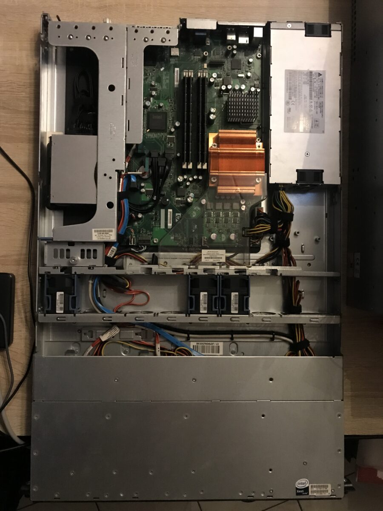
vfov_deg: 63.4
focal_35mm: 28
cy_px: 256
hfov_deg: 49.7
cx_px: 192
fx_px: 413
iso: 100
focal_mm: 3.99
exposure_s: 1/4
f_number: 1.8
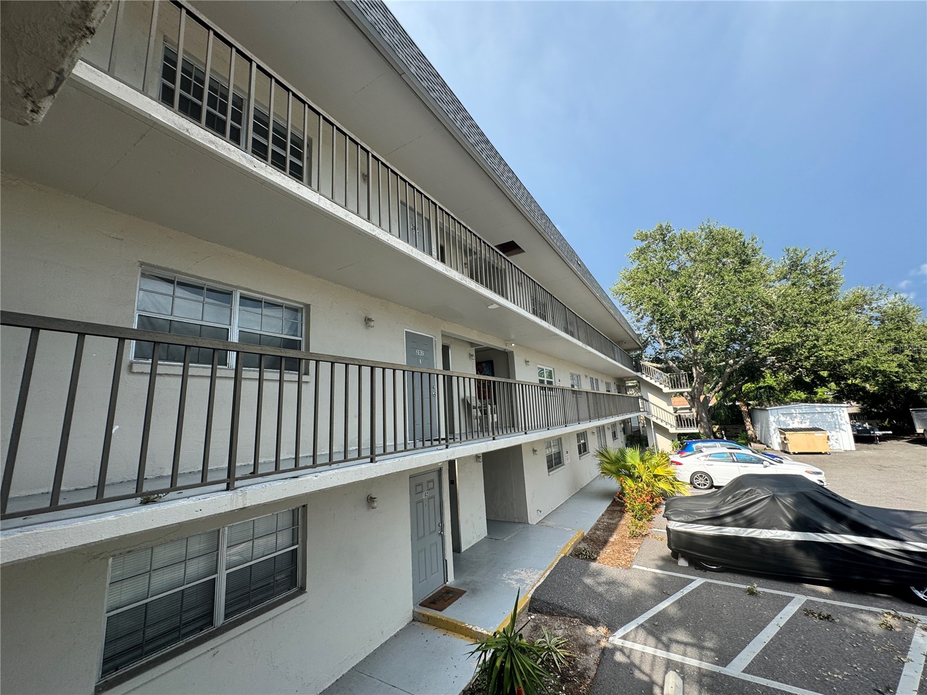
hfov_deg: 102.1
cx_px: 464
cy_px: 348
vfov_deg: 85.7
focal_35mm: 14
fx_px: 375
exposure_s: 1/525
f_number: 2.2
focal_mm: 2.22
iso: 40
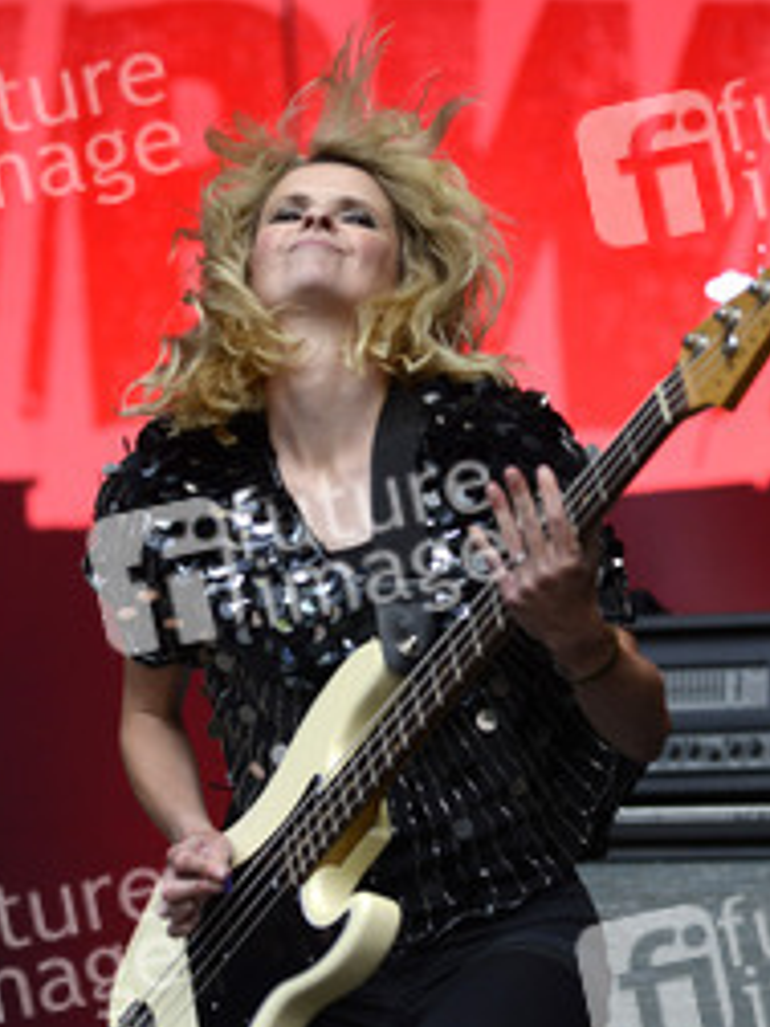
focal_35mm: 145
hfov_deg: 10.2
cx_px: 416
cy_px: 762
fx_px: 4301
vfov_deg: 13.6
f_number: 2.8
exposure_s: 1/640
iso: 1000
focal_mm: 95
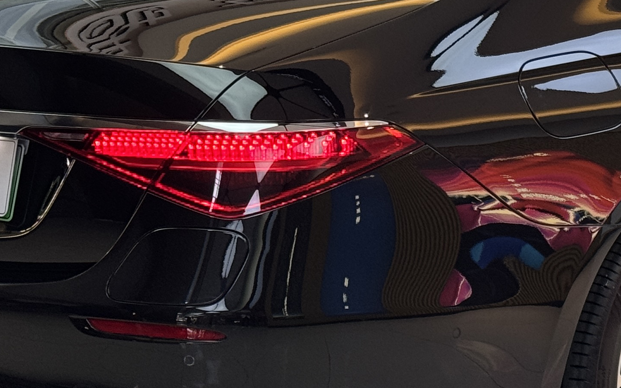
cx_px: 538
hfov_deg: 14.6
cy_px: 61
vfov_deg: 9.2
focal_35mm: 142
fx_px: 2403
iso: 80
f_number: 1.78
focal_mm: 6.76
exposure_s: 1/50
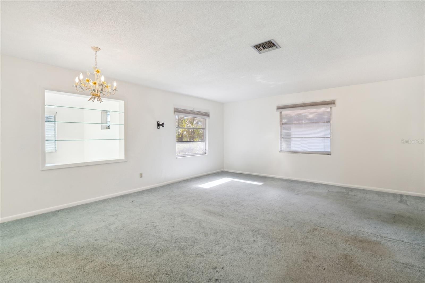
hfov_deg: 96.7
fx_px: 189
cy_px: 142
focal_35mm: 16
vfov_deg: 73.7
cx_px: 212
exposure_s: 1/15
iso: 200
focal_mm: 16
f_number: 9
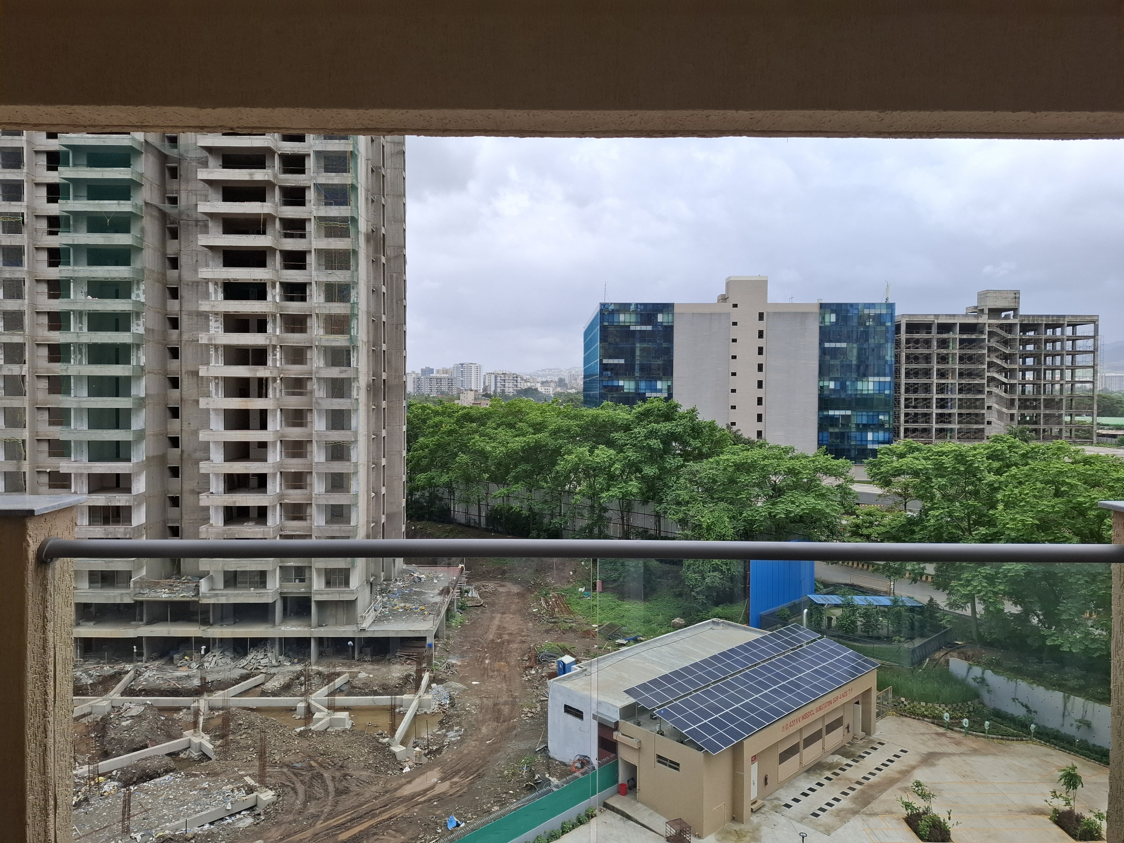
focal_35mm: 23
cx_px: 562
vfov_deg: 58.9
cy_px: 422
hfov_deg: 73.9
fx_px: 747
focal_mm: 5.54
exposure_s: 1/1880
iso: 50
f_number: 1.8
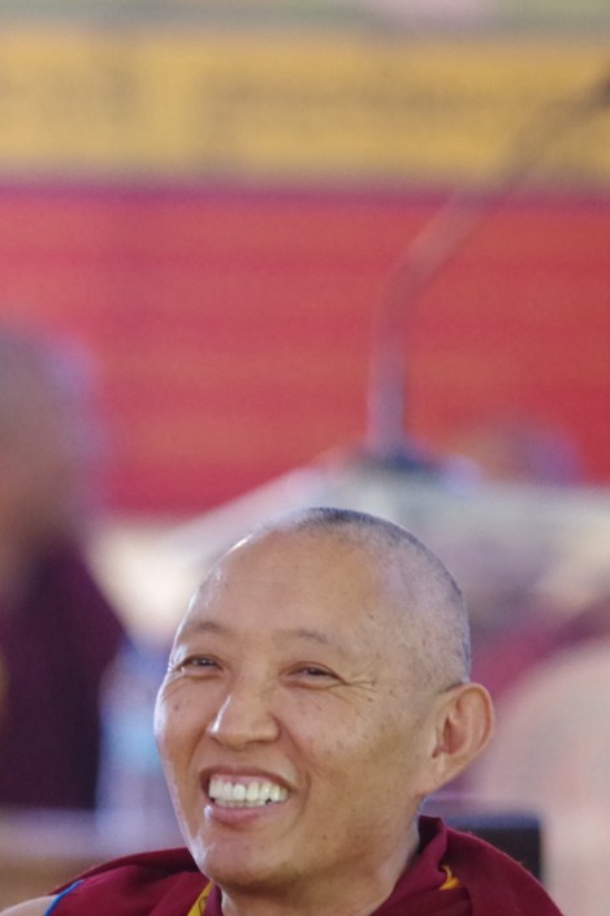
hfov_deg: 1.3
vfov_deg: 2.0
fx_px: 26851
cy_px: 678
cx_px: 49
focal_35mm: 1056
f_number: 4
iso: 3200
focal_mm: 300
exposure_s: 1/80
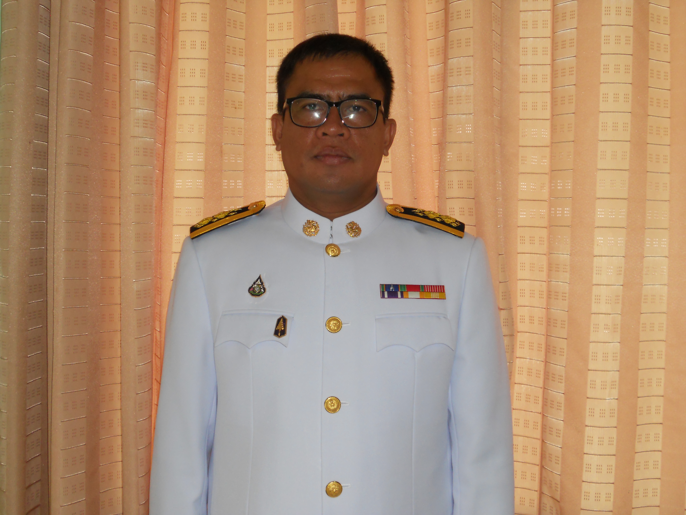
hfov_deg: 41.2
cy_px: 258
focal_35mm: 46
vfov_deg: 31.5
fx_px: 912
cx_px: 343
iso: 200
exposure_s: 1/30
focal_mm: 8.2
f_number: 4.3
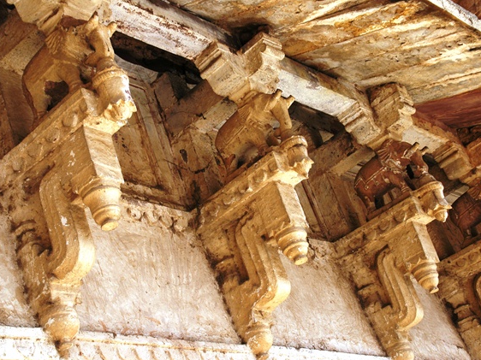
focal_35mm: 69
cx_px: 215
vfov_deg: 21.3
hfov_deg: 28.2
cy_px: 180
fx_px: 958
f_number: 10
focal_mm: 42
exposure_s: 1/200
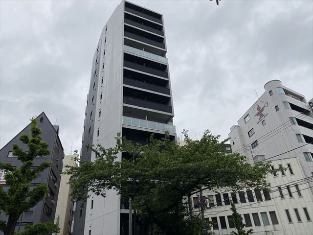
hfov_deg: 67.3
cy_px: 118
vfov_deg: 53.1
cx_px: 156
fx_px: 235
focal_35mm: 26
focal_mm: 4.25
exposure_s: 1/463
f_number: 1.8
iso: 32
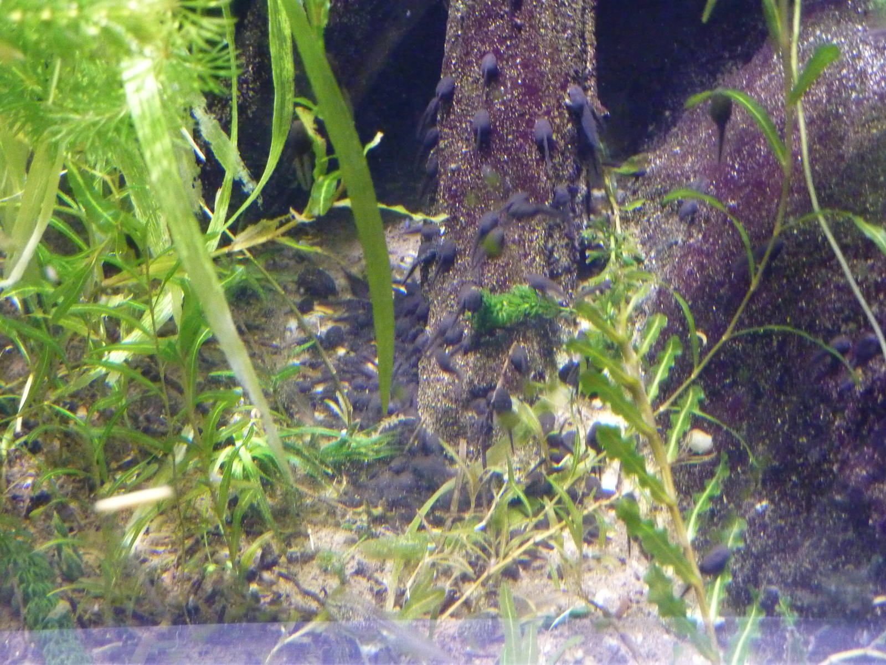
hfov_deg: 34.9
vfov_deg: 26.6
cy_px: 332
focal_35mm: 55
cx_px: 443
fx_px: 1408
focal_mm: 9.1
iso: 800
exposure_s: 1/13
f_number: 3.9
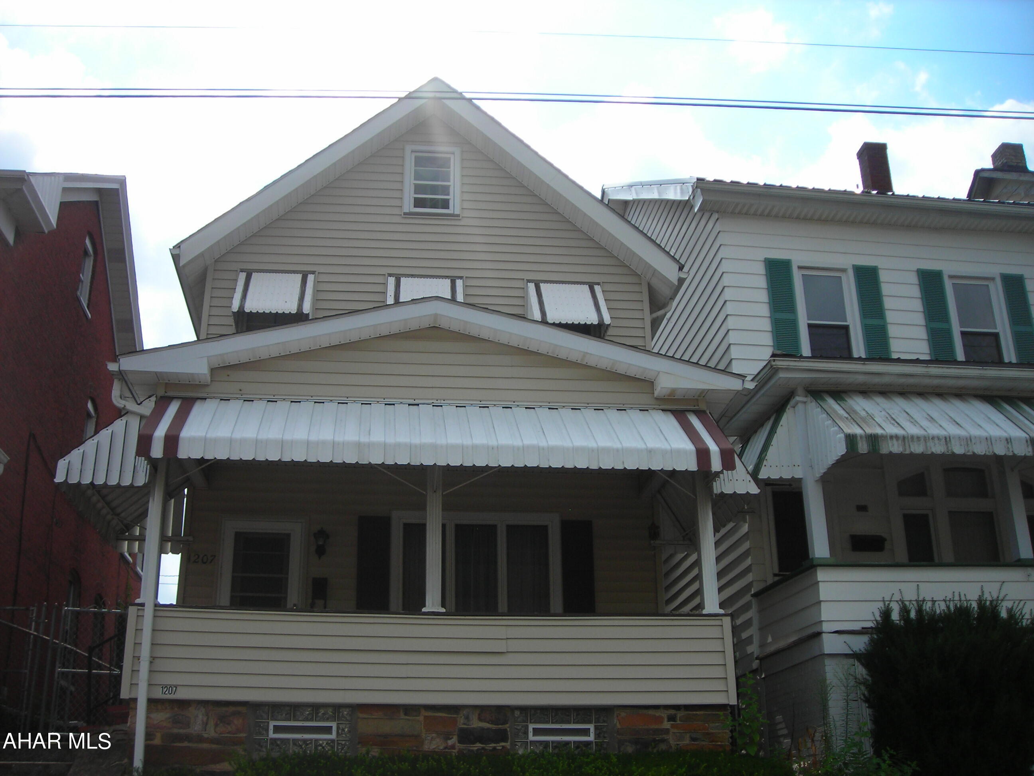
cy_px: 388
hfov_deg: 49.0
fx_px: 1135
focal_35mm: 38
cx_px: 517
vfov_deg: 37.7
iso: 50
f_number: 3.2
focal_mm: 6.3
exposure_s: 1/806
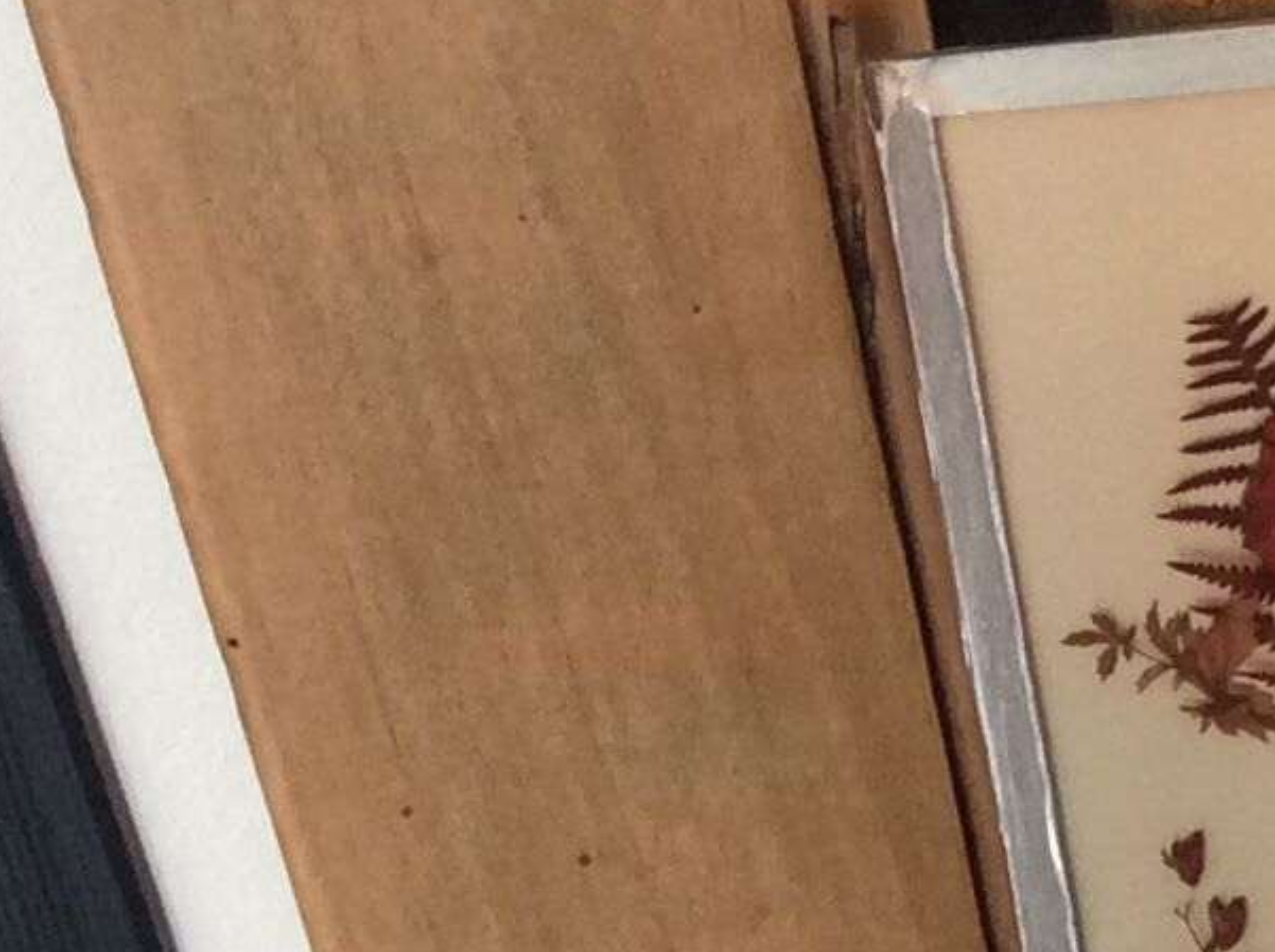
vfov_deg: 10.5
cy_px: 1247
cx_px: 2298
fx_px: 5076
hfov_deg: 13.0
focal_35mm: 138
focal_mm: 3.3
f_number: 2.4
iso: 80
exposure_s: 1/25
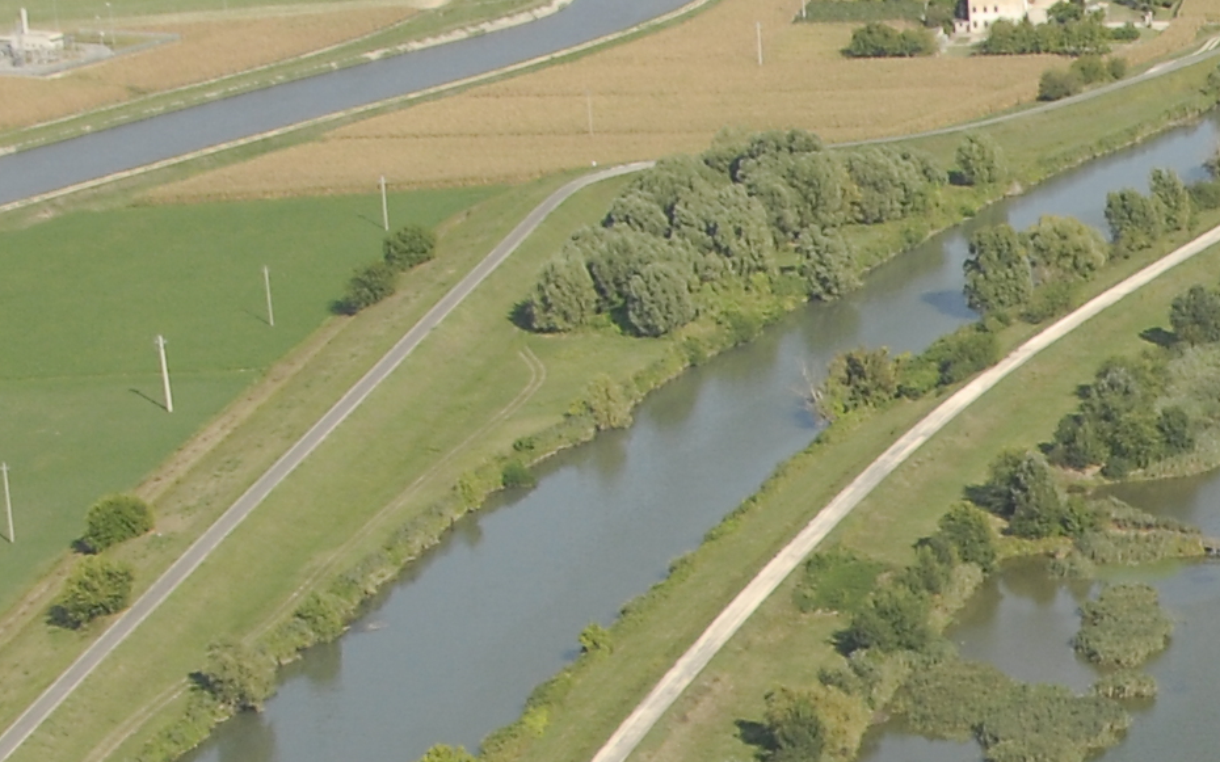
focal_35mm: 153
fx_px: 5086
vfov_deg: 8.5
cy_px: 963
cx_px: 1896
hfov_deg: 12.9
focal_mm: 24
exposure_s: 1/400
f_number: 8
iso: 320
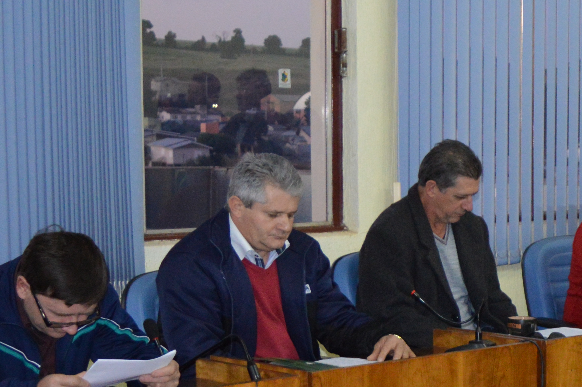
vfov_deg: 14.6
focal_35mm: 93
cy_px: 326
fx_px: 1502
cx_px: 766
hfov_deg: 20.0
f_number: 3.5
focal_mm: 20
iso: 1400
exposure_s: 1/60
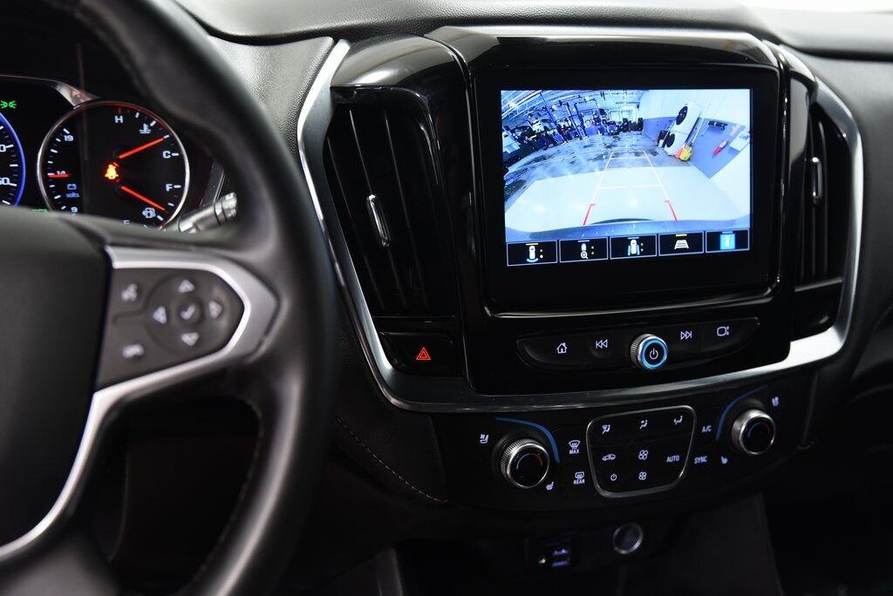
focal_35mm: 44
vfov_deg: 30.6
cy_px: 298
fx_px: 1092
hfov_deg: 44.5
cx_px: 446
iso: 1600
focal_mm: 44
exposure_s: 1/20
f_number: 4
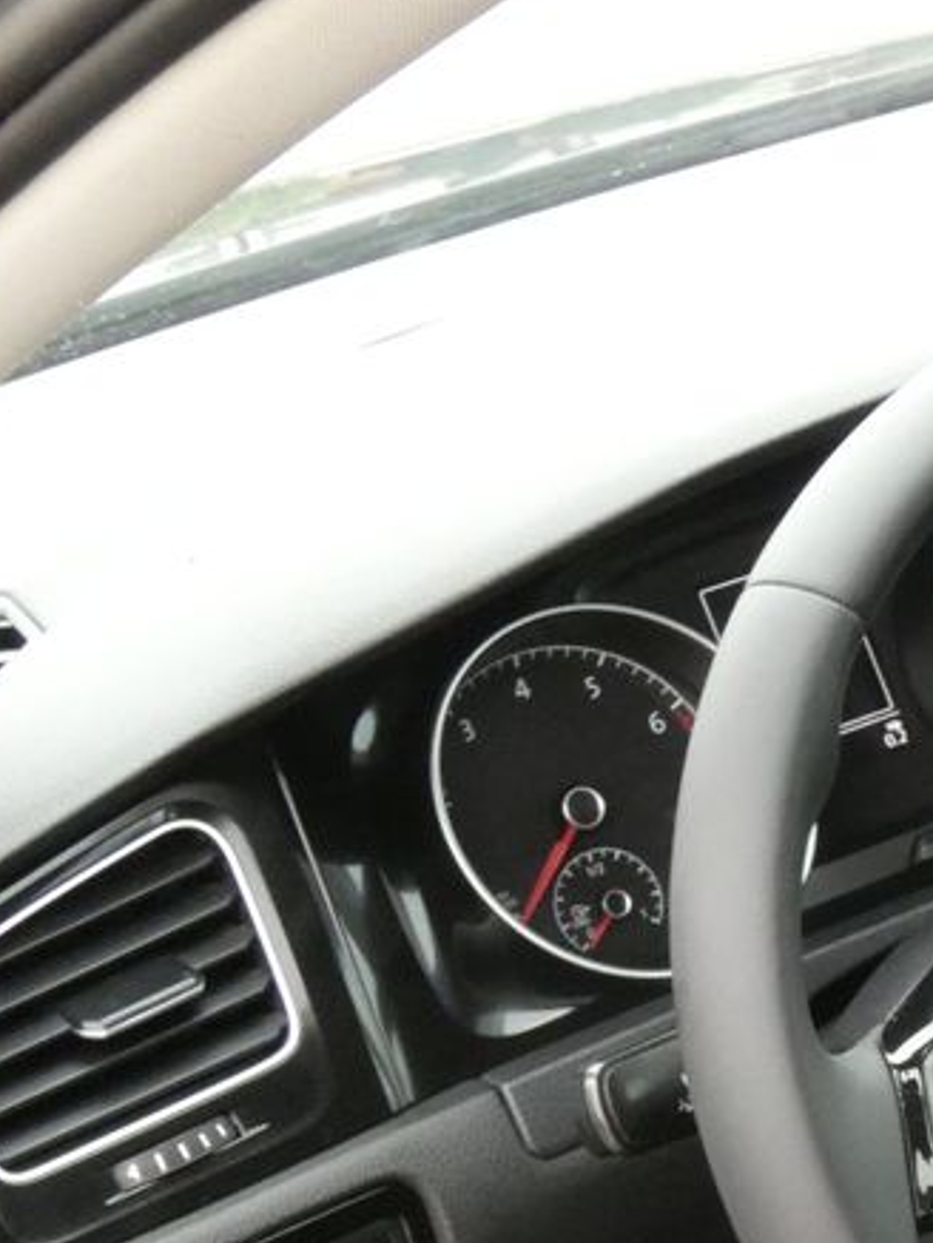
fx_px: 3448
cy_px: 1072
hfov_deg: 14.4
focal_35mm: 96
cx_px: 1377
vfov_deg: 20.1
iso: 800
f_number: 5.6
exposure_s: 1/80
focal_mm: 7.3
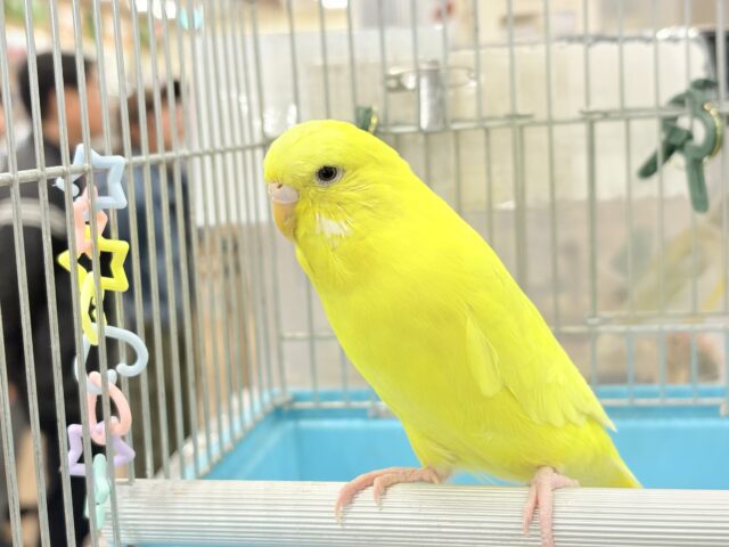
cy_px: 274
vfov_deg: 28.0
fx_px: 1095
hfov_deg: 36.8
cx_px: 364
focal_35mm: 52
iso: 100
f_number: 1.6
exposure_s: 1/100
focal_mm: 5.96
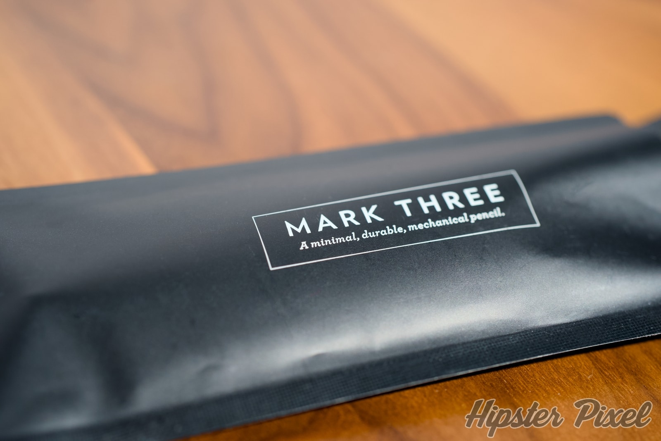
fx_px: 918
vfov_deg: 27.0
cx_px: 330
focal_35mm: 50
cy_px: 220
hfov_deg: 39.6
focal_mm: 50
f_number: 3.5
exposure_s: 1/50
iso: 640
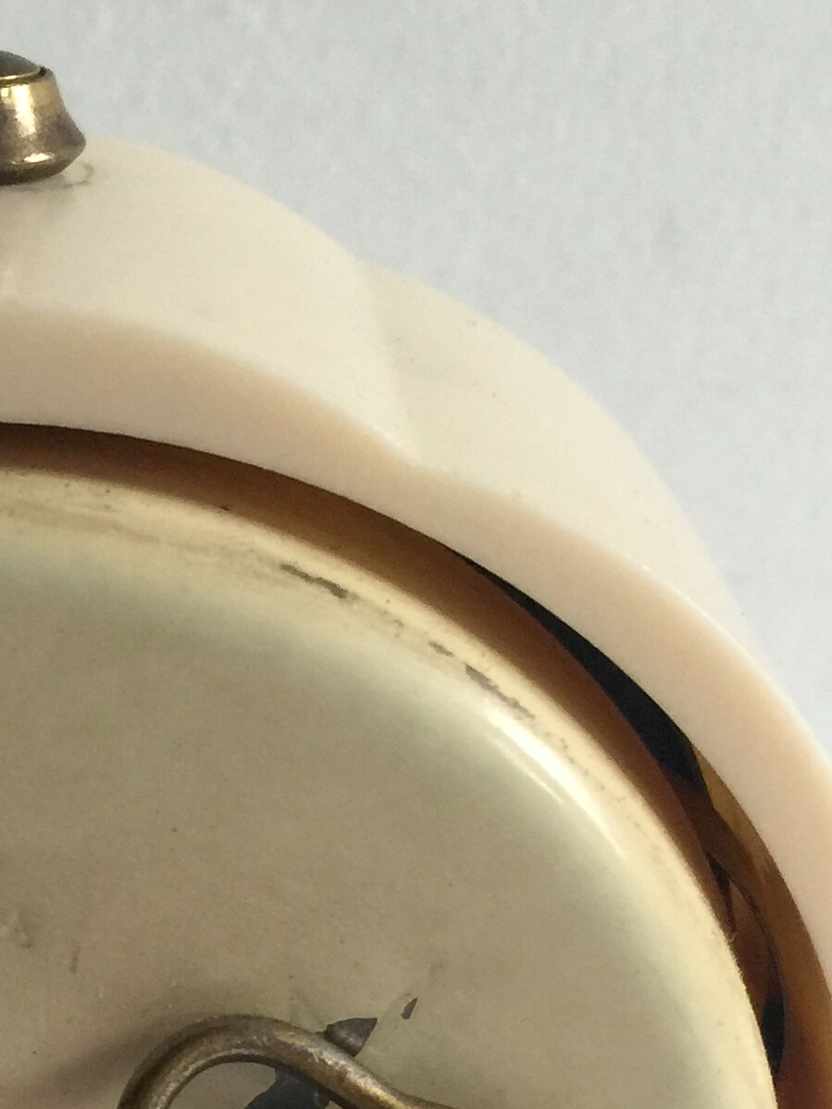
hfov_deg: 18.1
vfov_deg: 23.1
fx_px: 2531
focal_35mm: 79
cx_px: -30
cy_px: 1244
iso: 80
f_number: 2.2
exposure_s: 1/17
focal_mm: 4.15
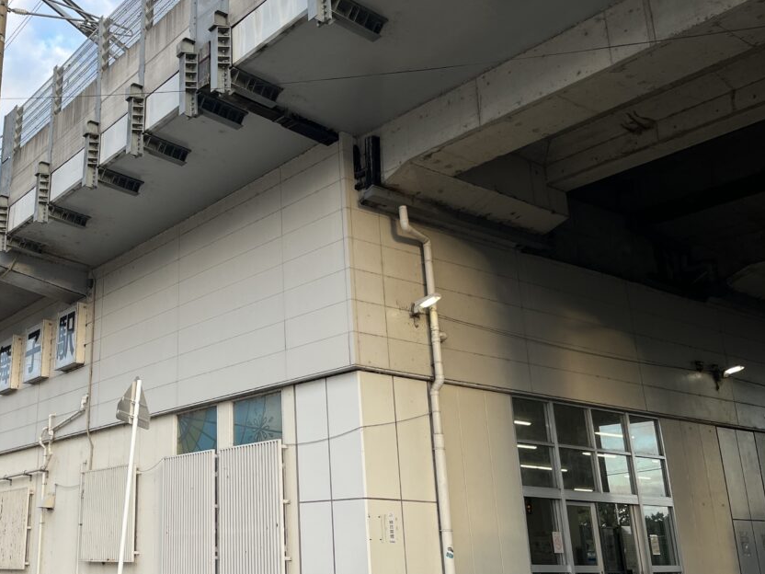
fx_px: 884
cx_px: 188
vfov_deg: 35.9
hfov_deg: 45.1
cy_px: 235
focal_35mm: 40
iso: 50
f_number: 1.6
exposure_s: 1/571
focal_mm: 5.1
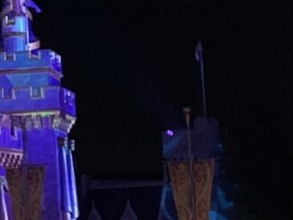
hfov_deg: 9.3
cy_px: -18
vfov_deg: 7.5
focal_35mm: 198
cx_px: -310
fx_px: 1676
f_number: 1.8
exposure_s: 1/17
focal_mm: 4.25
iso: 800
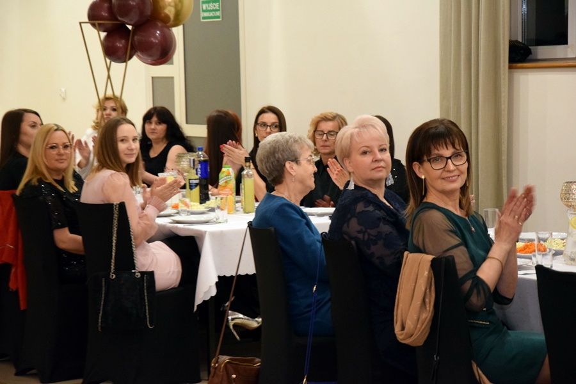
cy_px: 192
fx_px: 1920
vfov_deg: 11.4
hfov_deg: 17.1
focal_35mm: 120
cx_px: 288
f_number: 5.3
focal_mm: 80
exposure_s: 1/60
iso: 3200
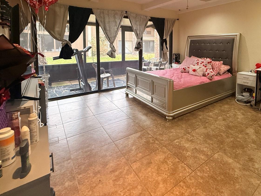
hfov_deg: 80.2
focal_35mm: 20
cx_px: 164
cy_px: 57
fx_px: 151
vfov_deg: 63.3
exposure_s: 1/60
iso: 400
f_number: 2.2
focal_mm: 2.22
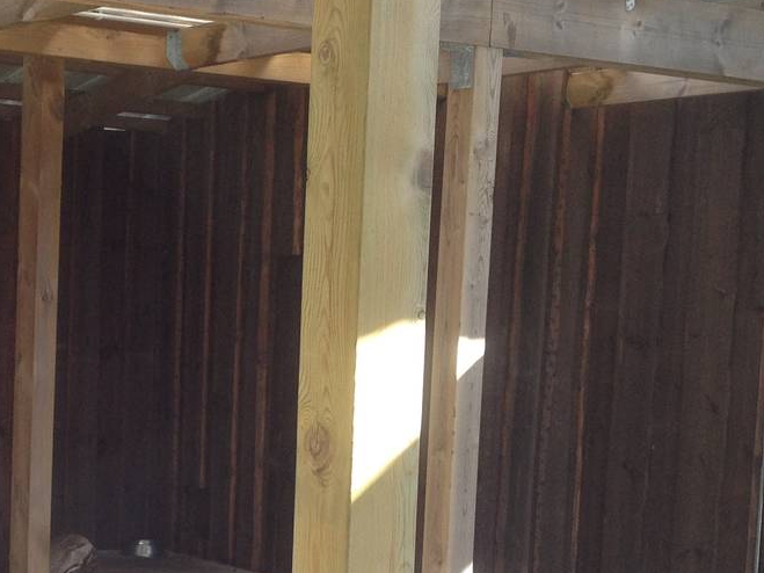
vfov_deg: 17.2
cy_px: 494
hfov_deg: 22.6
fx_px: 1876
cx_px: 125
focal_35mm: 85
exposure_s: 1/120
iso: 64
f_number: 2.4
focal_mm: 4.28
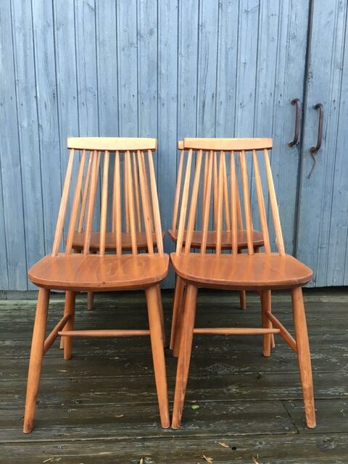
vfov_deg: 61.7
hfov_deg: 48.2
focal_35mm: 29
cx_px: 174
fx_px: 389
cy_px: 232
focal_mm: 4.15
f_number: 2.2
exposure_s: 1/33
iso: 64
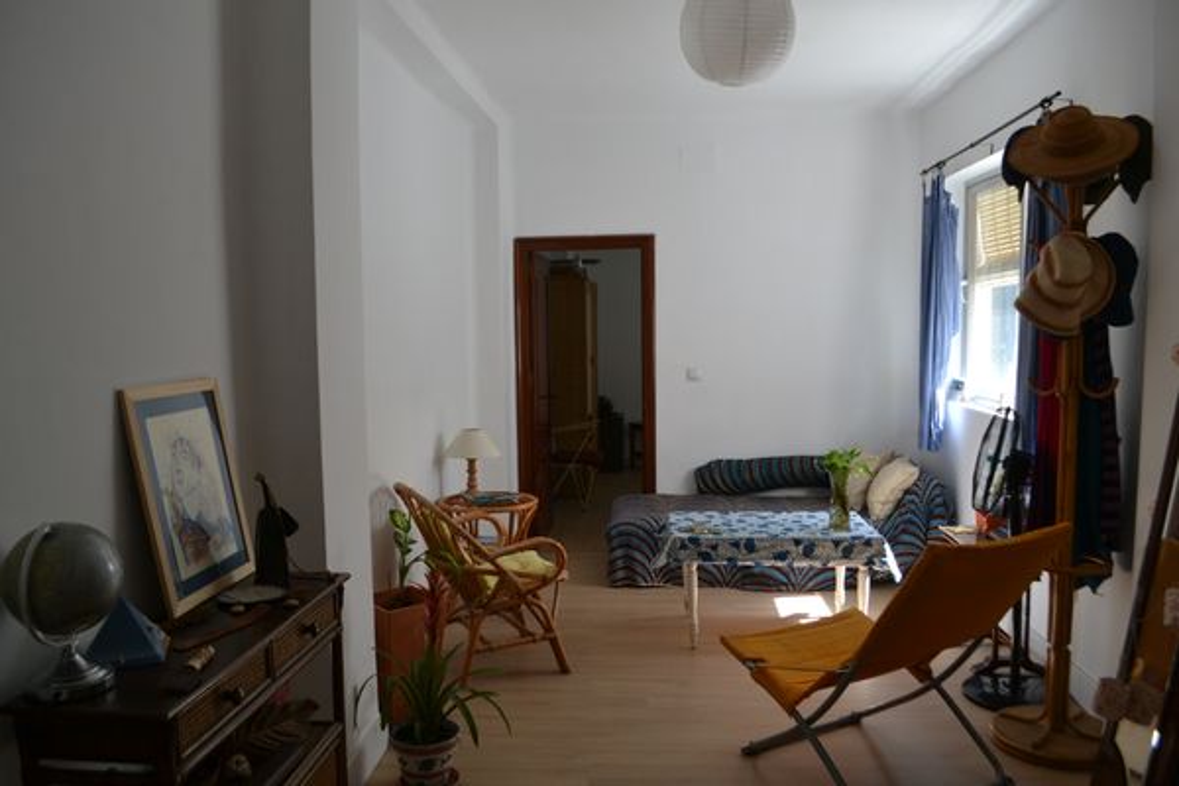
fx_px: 884
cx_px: 590
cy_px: 393
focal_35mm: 27
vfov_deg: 47.9
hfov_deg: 67.4
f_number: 5.6
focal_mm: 18
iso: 360
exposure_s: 1/125
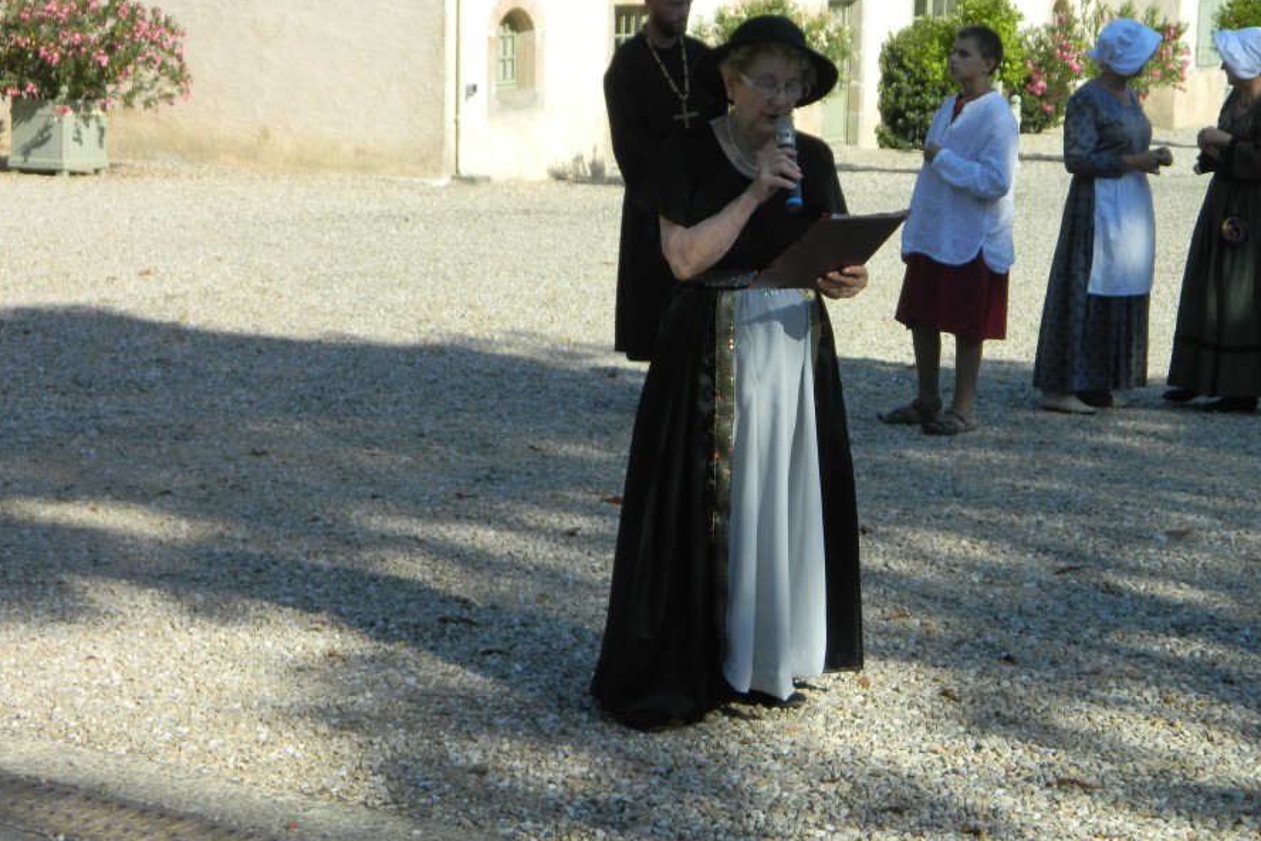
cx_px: 672
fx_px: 2942
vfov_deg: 16.2
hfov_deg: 24.2
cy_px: 332
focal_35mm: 84
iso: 80
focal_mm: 12.6
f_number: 4
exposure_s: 1/500
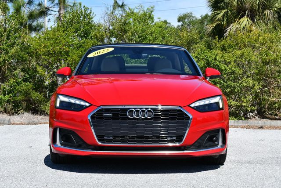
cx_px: 140
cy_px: 94
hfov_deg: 28.0
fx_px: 562
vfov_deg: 19.0
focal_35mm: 72
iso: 110
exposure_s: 1/250
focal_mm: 36
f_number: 8
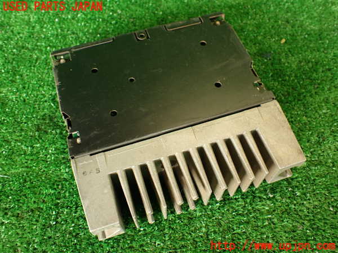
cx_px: 169
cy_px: 126
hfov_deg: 56.8
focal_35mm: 32
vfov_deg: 44.2
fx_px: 312
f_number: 2.4
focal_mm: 5.79
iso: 200
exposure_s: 1/60
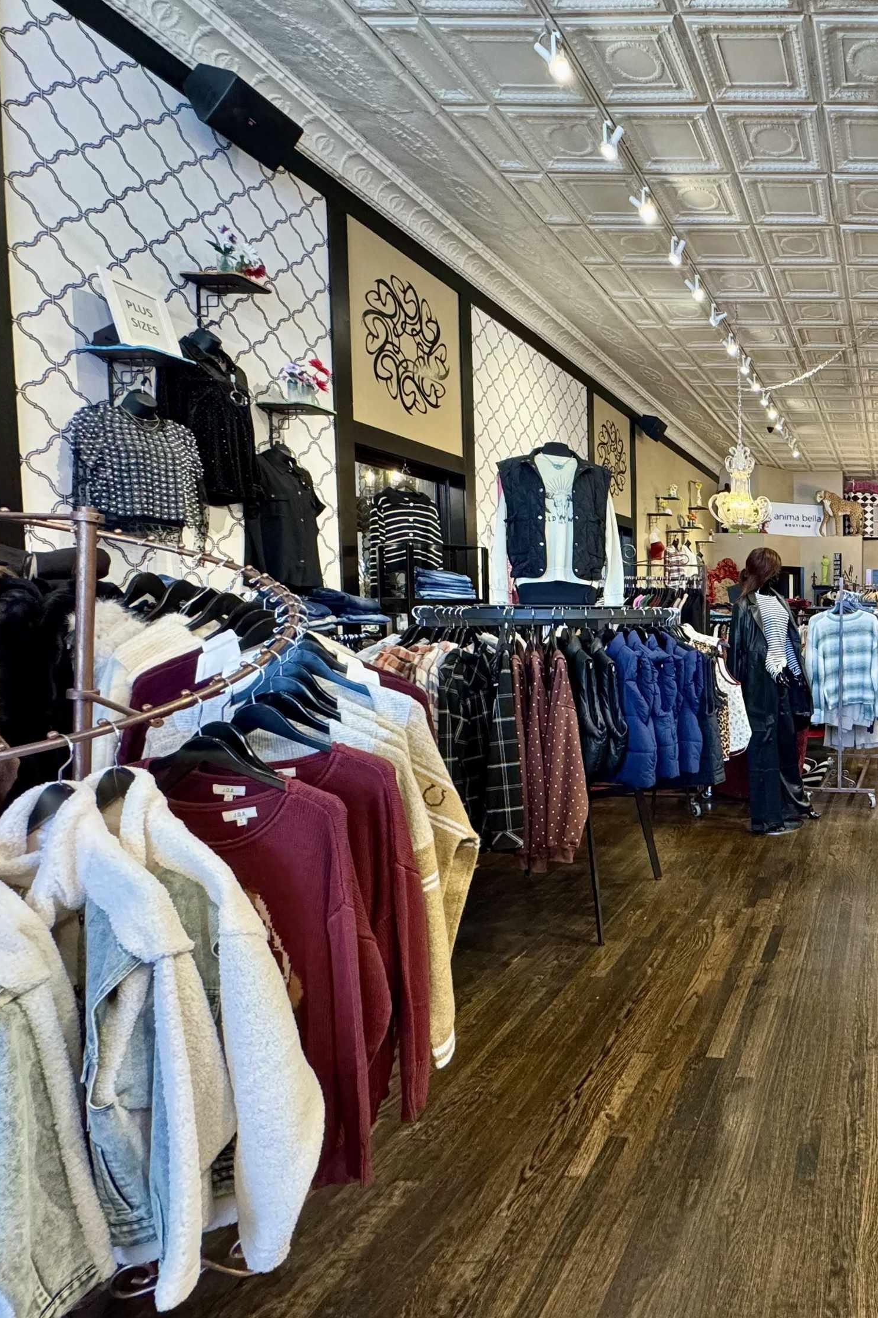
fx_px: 732
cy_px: 650
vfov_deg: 84.0
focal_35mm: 20
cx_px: 877
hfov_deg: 50.2
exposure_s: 1/60
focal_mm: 2.22
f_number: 2.2
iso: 500
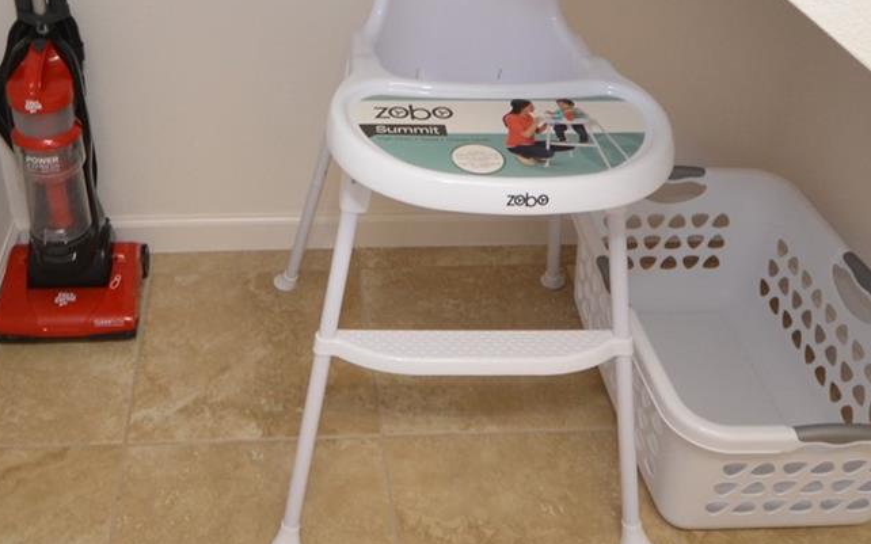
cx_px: 328
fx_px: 902
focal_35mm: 38
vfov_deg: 32.3
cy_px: 83
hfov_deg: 51.0
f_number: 4
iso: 800
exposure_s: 1/60
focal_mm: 10
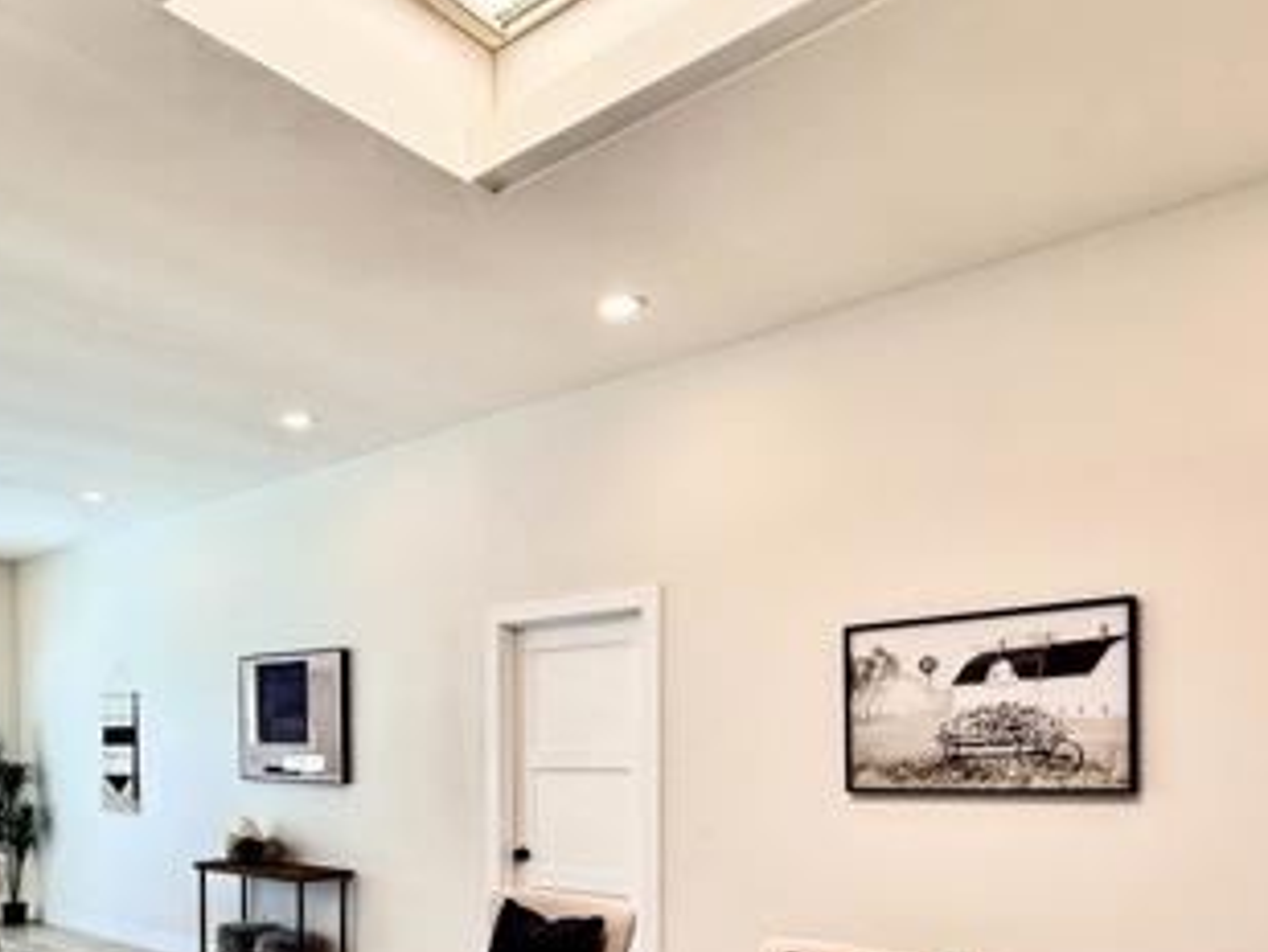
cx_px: 460
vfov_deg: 45.4
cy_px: 784
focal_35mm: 29
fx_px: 1063
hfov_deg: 60.6
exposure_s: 1/120
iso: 80
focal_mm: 2.22
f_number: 2.2
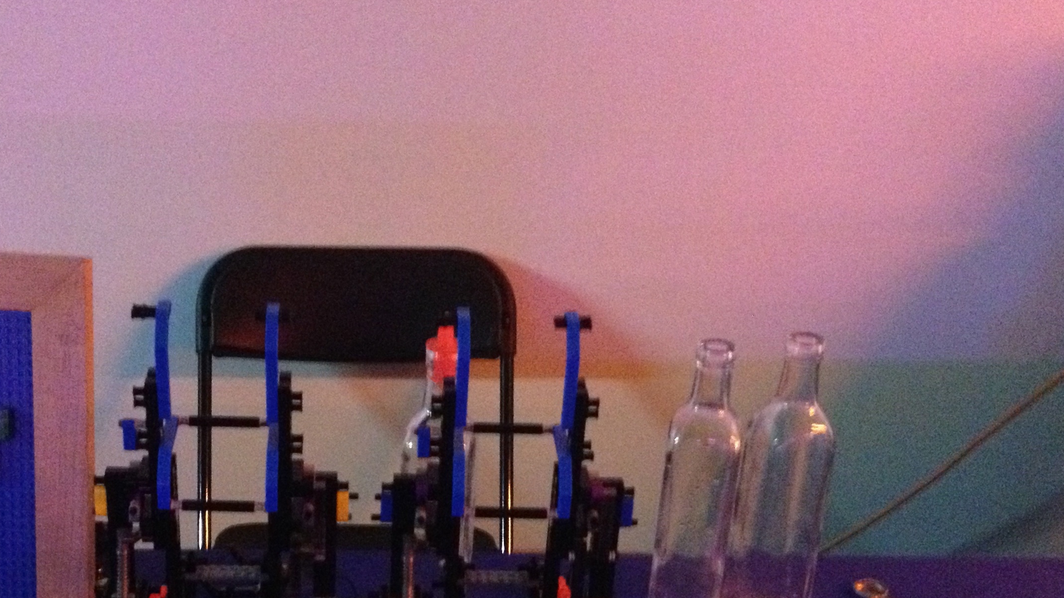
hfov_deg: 35.7
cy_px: 580
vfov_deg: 20.2
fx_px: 1636
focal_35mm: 58
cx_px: 374
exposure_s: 1/15
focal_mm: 4.28
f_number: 2.4
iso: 800
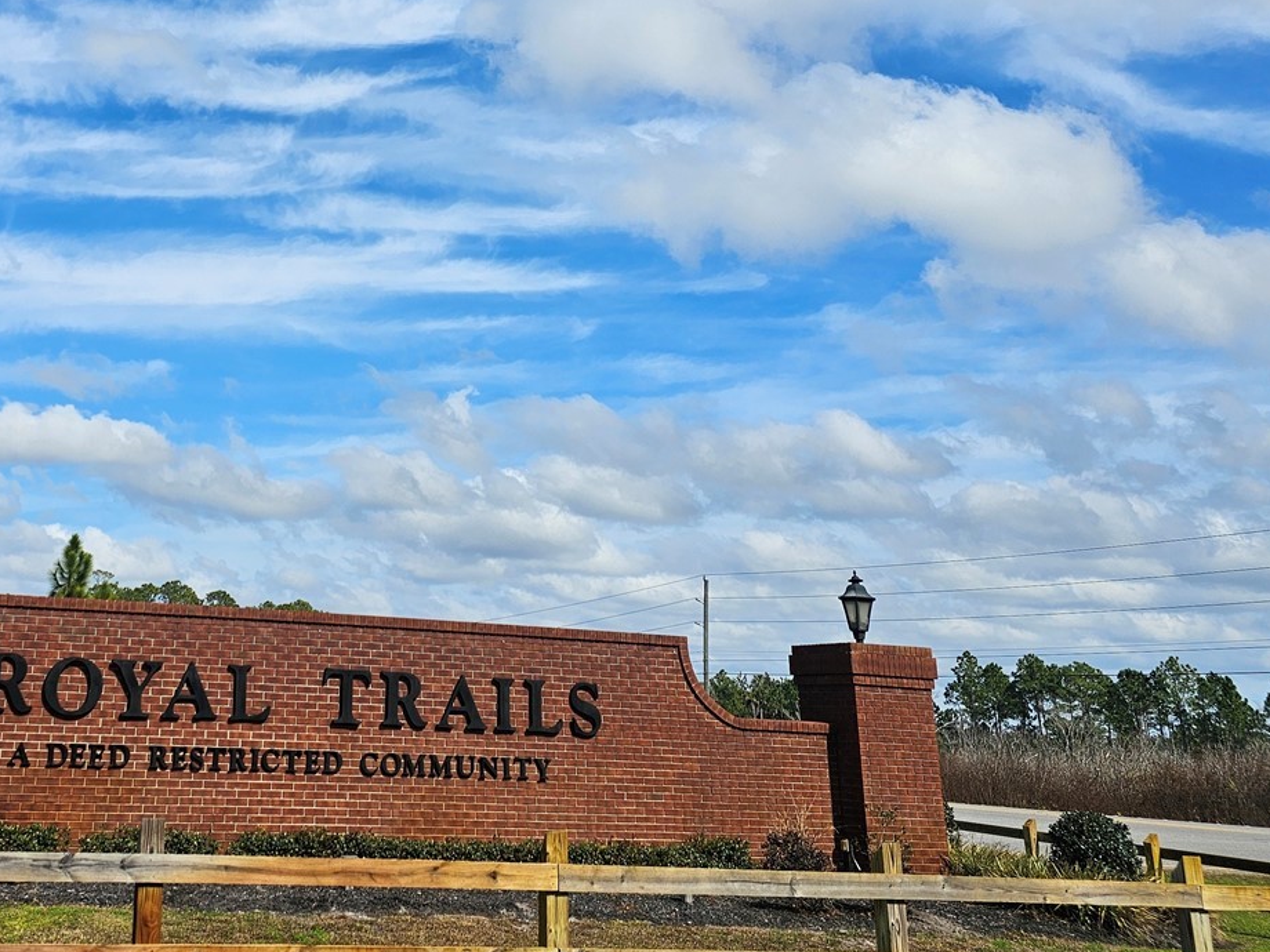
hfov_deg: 45.2
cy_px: 182
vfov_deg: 34.8
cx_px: 318
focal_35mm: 40
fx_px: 1468
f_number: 1.7
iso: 12
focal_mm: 6.3
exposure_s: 1/1785
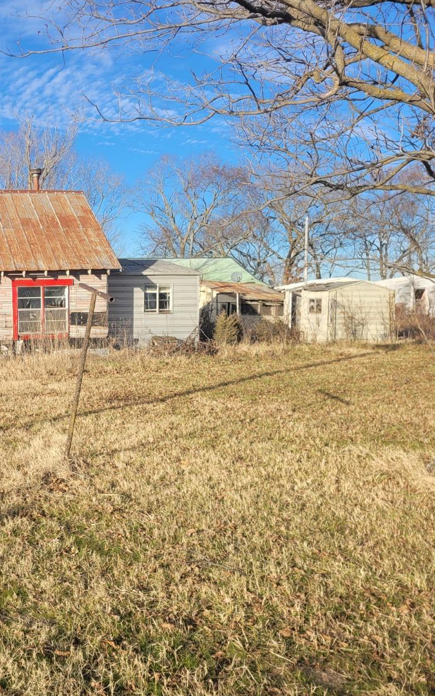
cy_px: 349
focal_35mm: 37
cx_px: 2
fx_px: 702
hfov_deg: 31.8
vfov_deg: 52.8
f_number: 1.8
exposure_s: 1/1497
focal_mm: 5.4
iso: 40
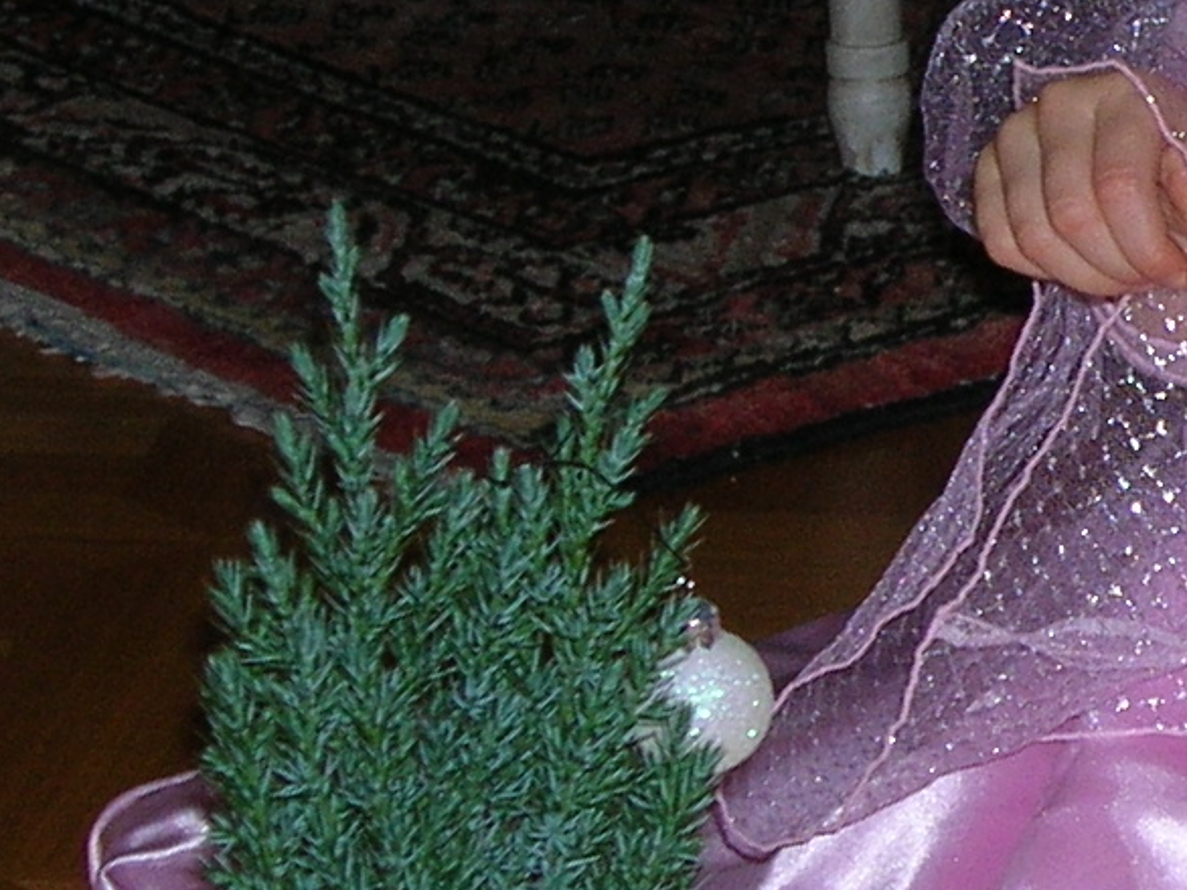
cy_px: 253
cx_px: 1495
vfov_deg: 7.5
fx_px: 6821
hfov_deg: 9.8
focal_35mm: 199
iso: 60
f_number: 3.3
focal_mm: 8.5
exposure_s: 1/60.1
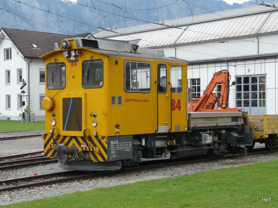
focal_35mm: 67
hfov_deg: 29.0
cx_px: 139
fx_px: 538
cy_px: 104
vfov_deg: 21.9
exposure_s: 1/200
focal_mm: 11.1
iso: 160
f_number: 4
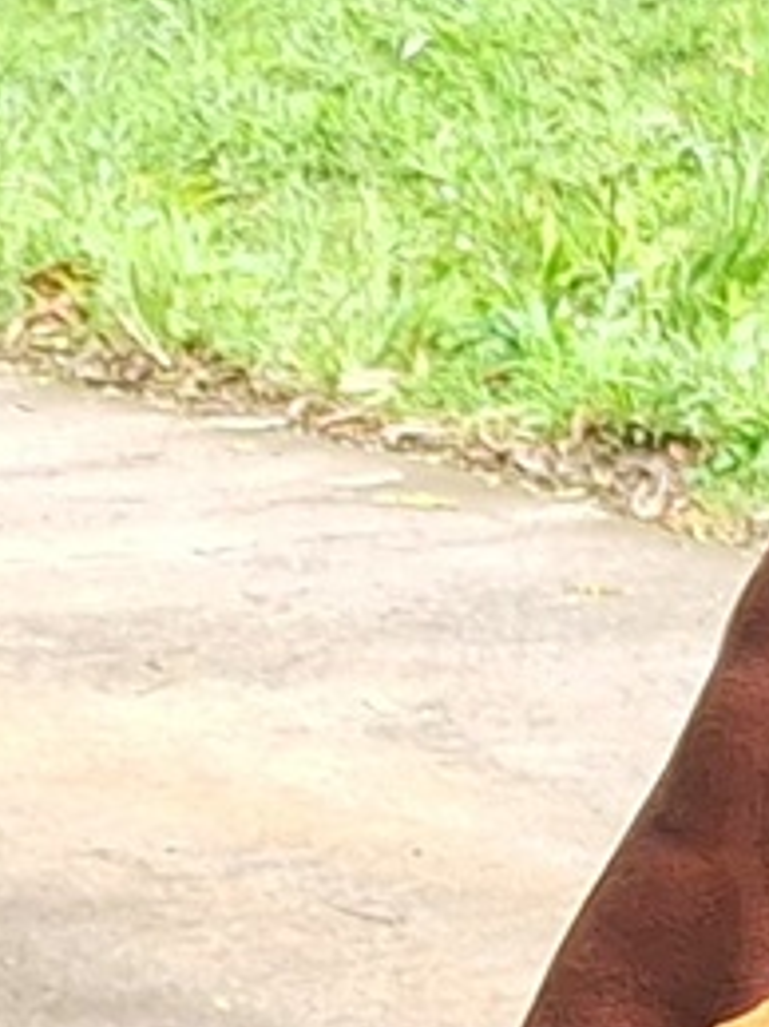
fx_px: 6581
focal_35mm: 222
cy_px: 430
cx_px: 234
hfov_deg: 6.7
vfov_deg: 8.9
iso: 40
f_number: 1.8
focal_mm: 5.54
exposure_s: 1/888
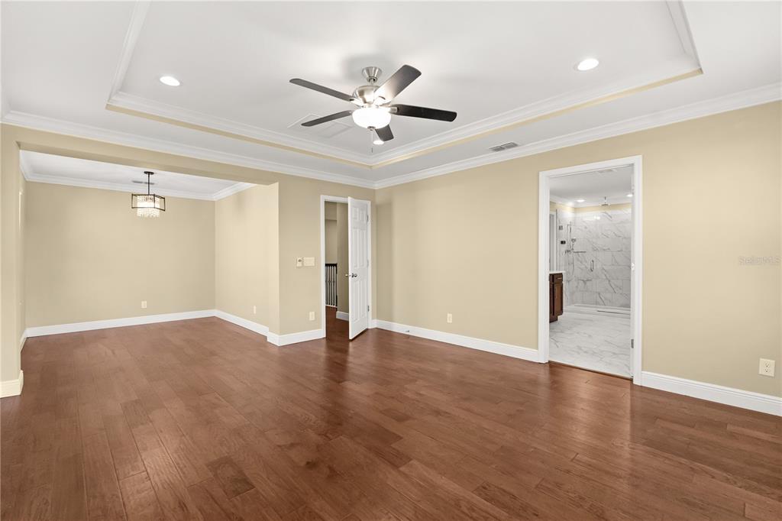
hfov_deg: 96.8
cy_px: 260
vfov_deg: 73.7
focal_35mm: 16
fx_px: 347
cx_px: 391
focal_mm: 16
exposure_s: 1/200
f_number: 5
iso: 2500
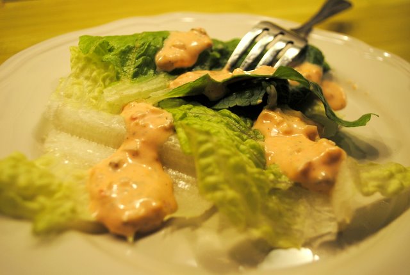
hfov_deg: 53.1
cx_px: 205
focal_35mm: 36
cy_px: 138
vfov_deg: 37.0
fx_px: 411
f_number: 4
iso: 200
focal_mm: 24
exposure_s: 1/50
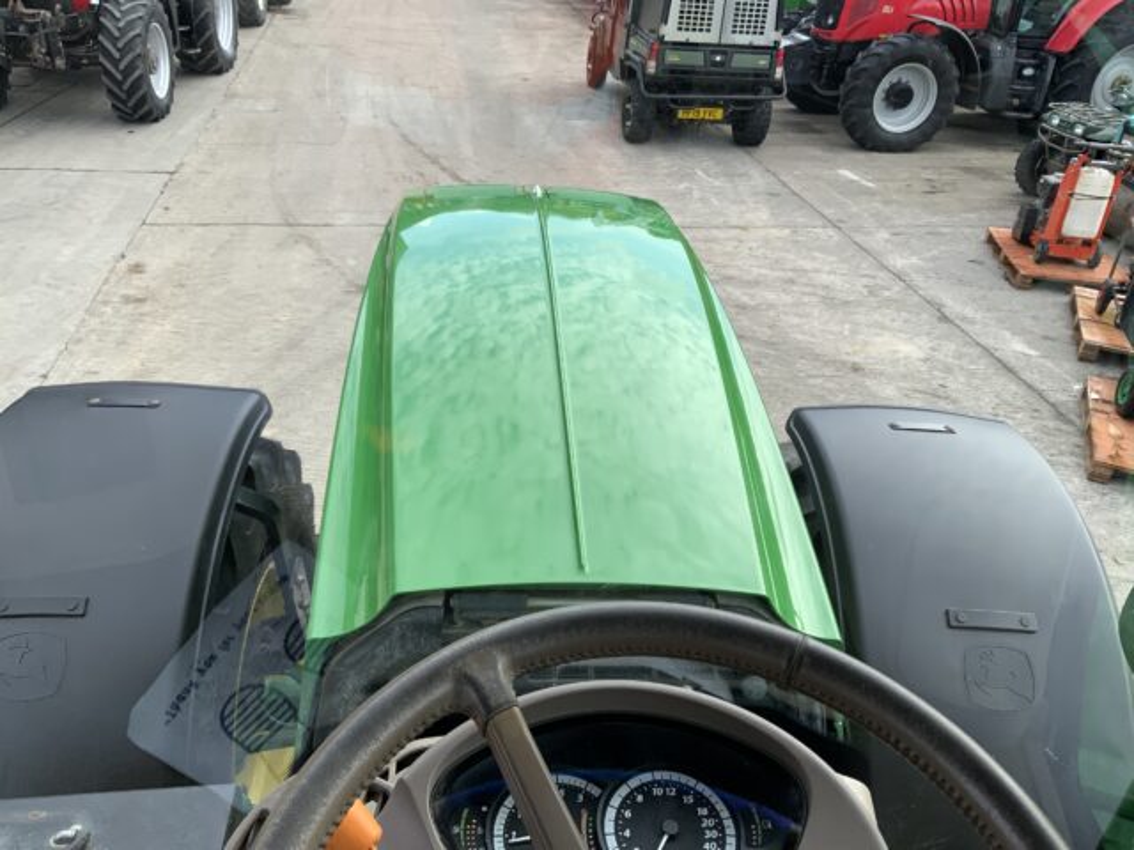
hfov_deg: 61.7
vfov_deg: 48.2
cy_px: 425
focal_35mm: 29
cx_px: 567
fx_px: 950
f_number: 1.8
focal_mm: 3
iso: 16
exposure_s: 1/439
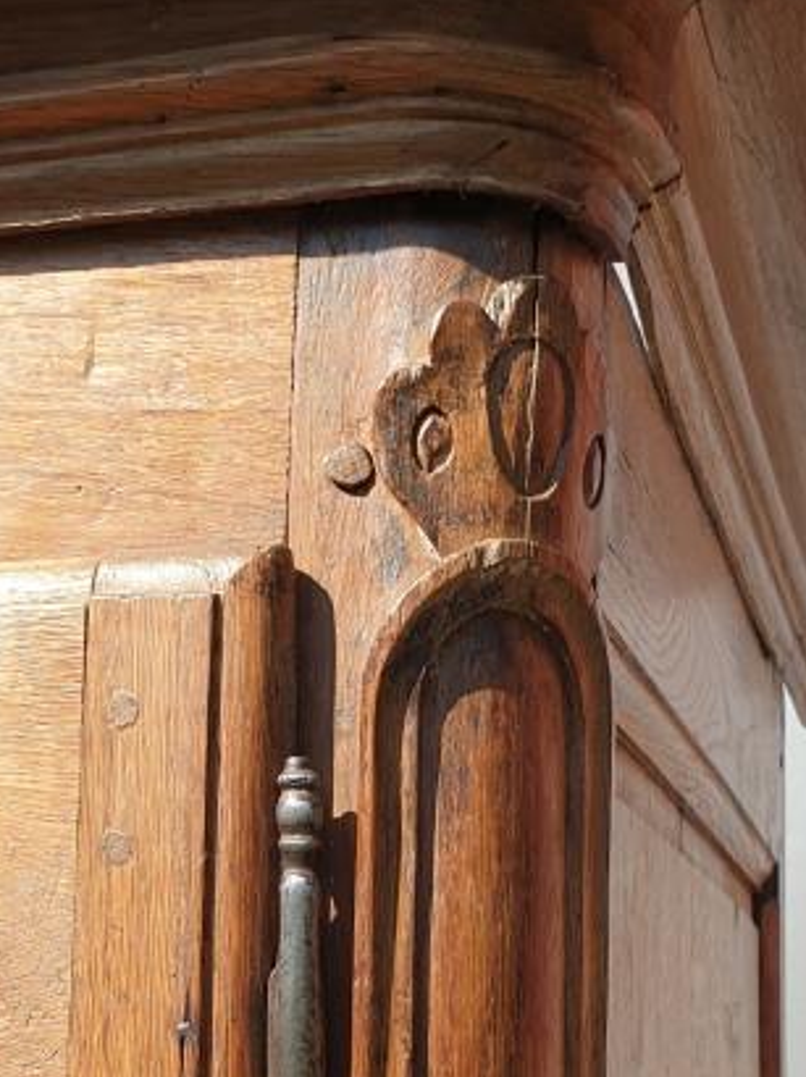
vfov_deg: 29.2
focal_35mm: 65
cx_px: 312
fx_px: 2020
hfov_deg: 22.5
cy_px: 851
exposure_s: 1/883
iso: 50
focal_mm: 4.3
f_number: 2.4
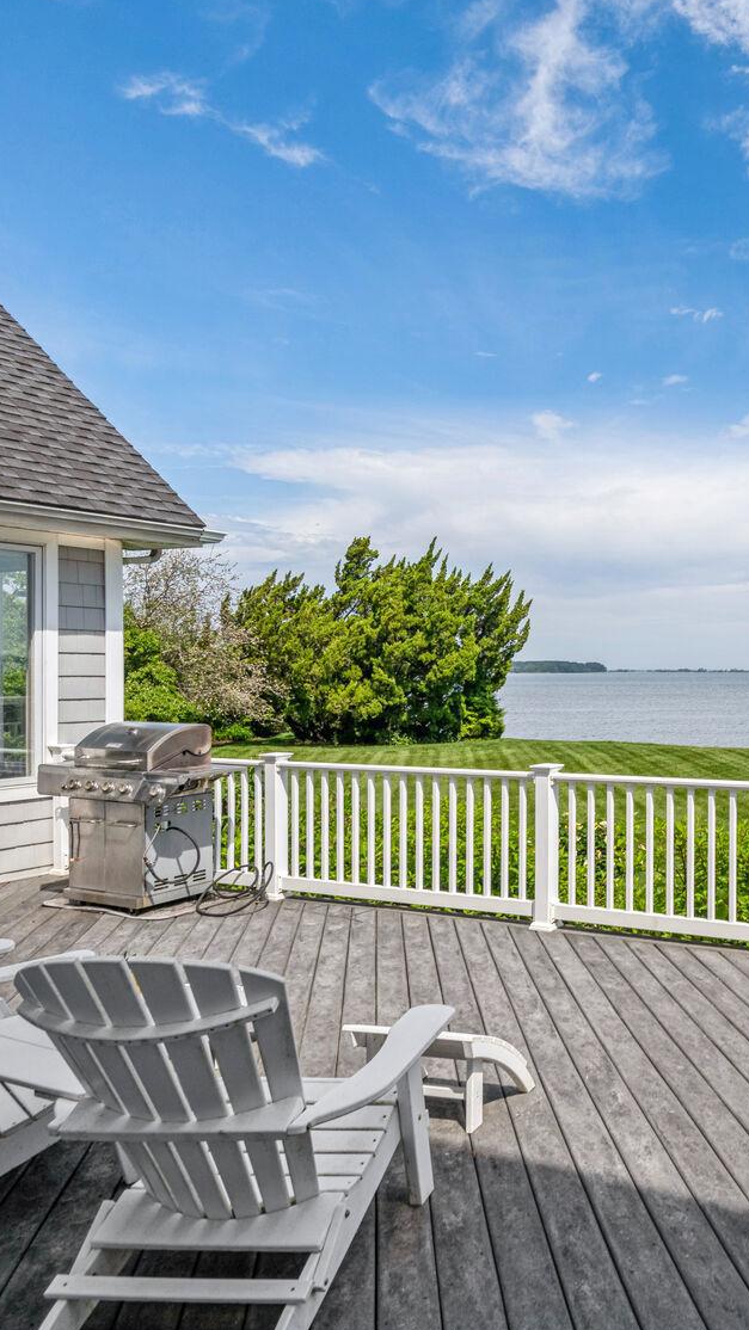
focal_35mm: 26
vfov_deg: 71.9
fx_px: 918
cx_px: 755
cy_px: 657
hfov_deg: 39.1
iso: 200
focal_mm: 16
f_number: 8
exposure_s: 1/1000
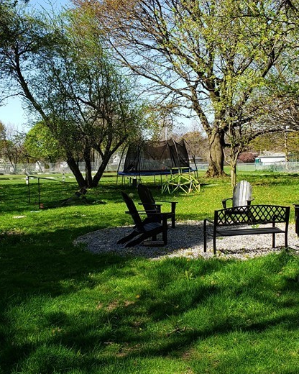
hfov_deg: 30.3
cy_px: 188
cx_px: 151
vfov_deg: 37.3
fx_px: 553
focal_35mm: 50
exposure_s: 1/750
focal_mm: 4.3
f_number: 2.4
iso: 50
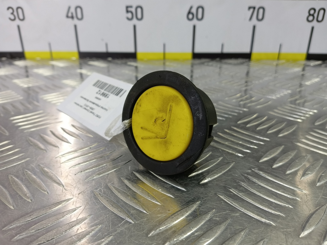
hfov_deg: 73.9
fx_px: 217
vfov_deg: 58.9
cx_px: 164
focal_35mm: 23
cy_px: 122
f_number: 1.6
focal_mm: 4.11
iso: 99
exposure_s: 1/50
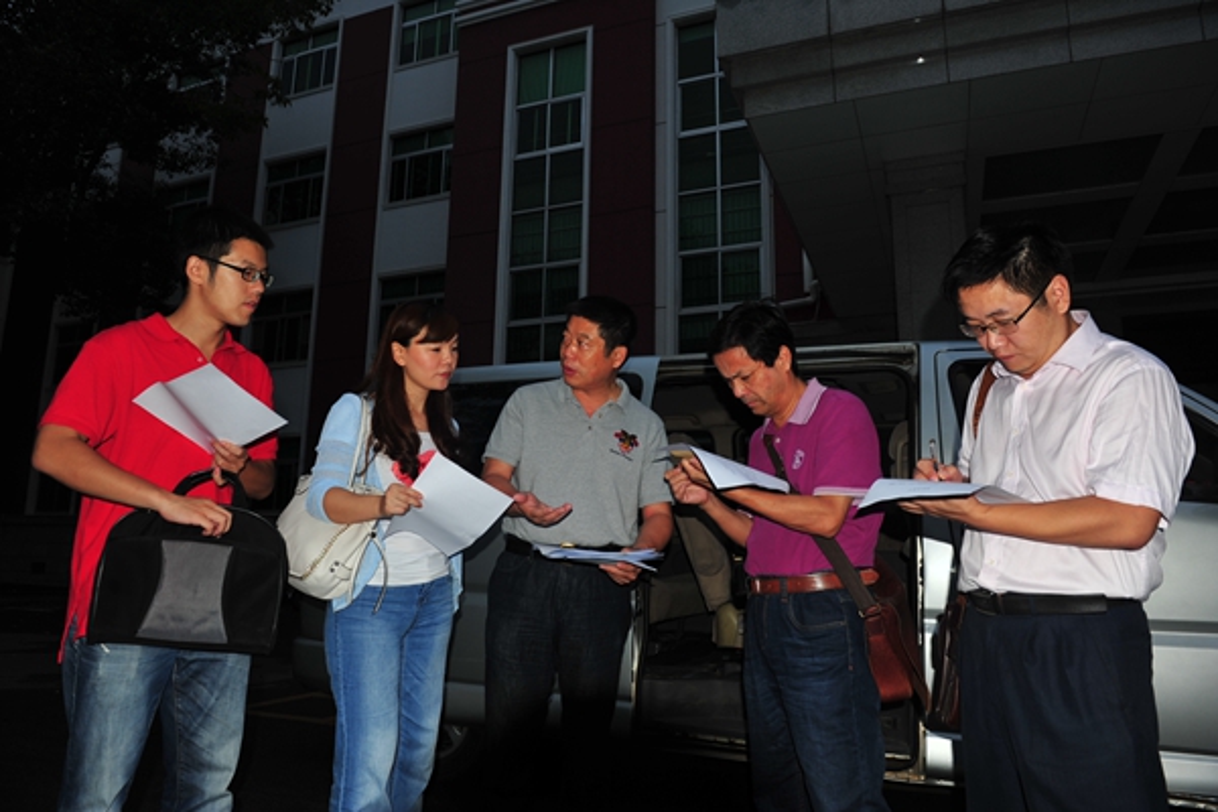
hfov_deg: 73.7
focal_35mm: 24
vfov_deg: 53.1
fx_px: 812
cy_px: 406
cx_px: 609
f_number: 5.6
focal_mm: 24
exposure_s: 1/60
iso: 200
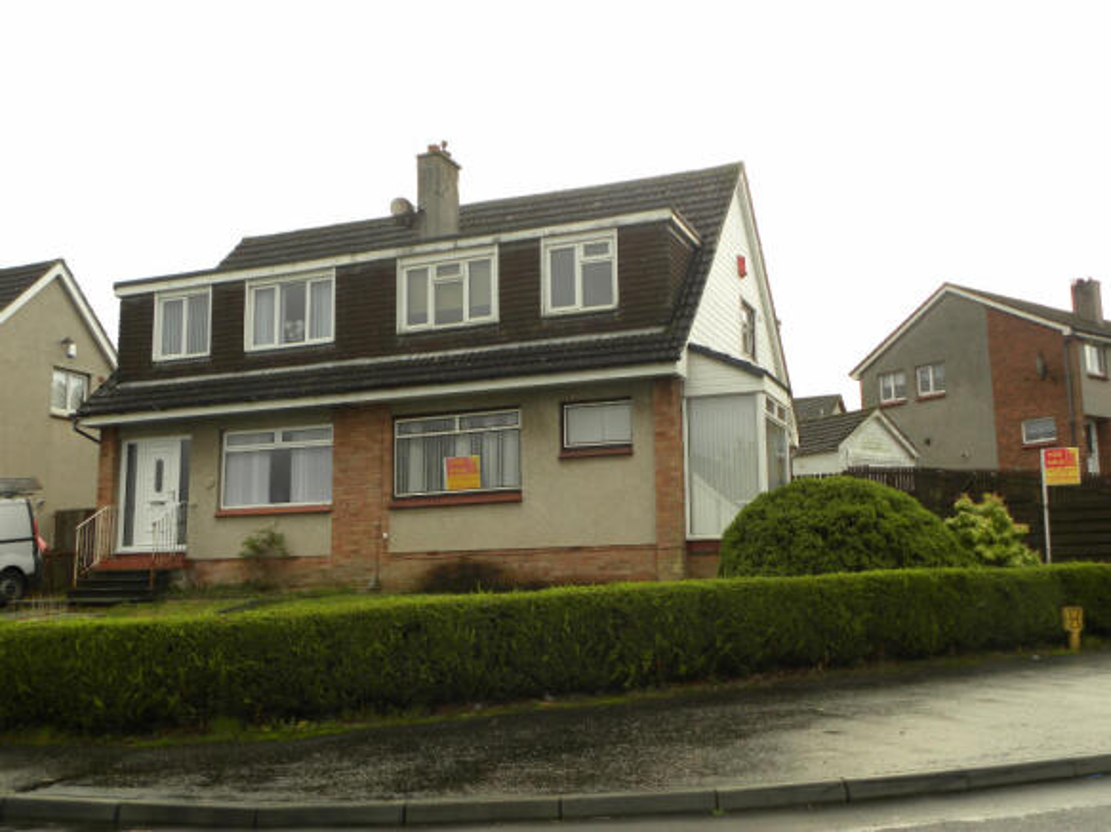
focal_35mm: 37
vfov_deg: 38.7
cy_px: 416
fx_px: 1187
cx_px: 556
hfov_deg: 50.1
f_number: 3.2
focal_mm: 6.6
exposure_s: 1/117
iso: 64
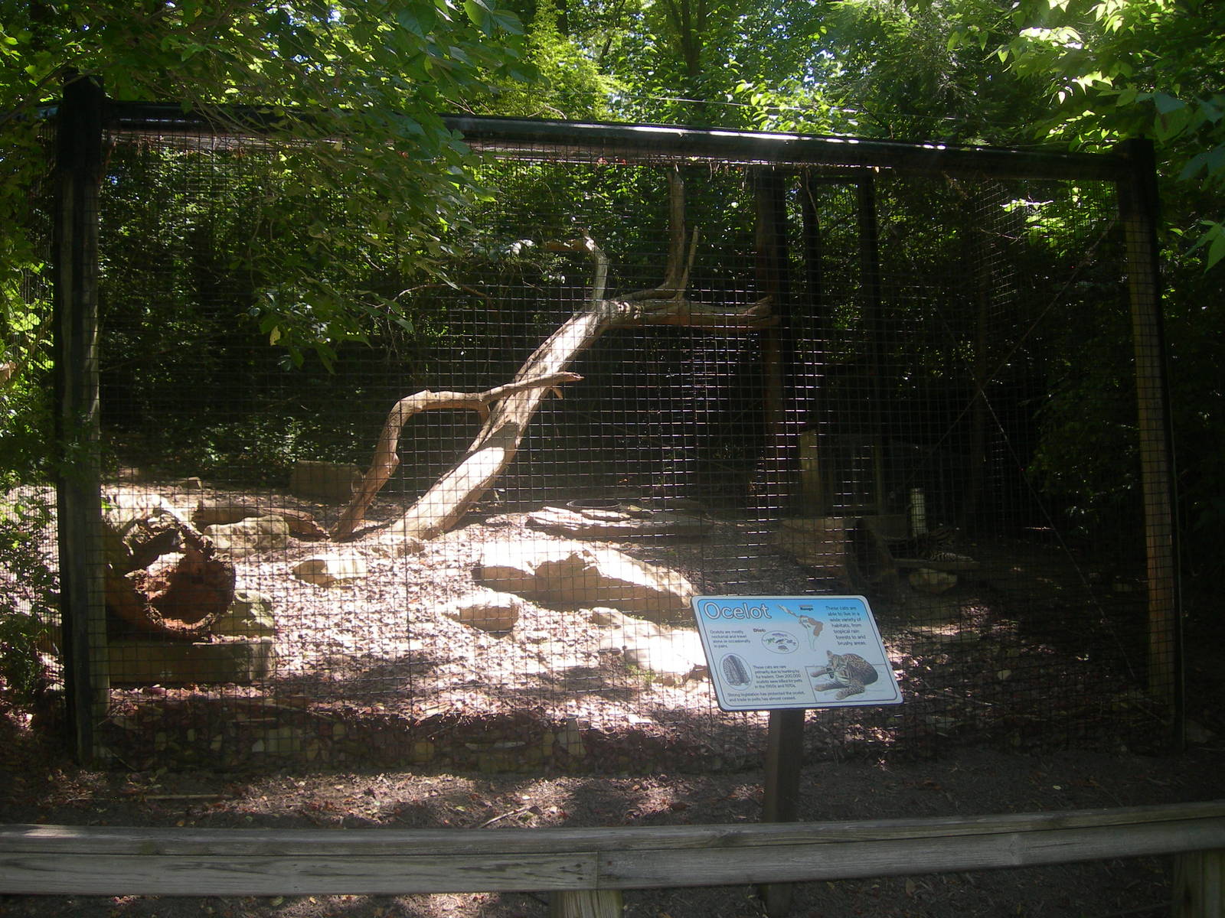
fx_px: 1345
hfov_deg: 49.0
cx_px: 612
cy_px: 459
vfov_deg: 37.7
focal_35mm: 38
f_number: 2.8
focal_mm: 7.8
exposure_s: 1/150
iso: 50
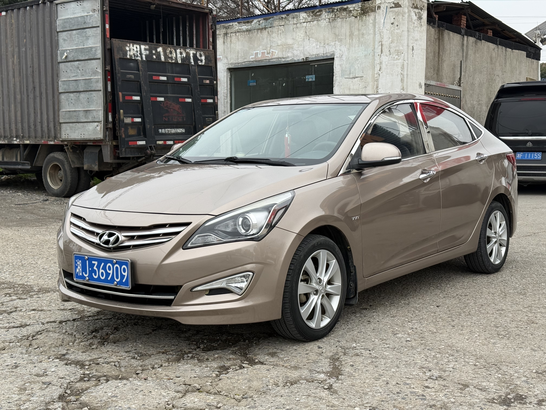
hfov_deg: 39.7
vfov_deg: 30.3
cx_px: 273
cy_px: 205
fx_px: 757
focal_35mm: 48
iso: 80
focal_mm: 6.76
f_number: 1.78
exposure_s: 1/786
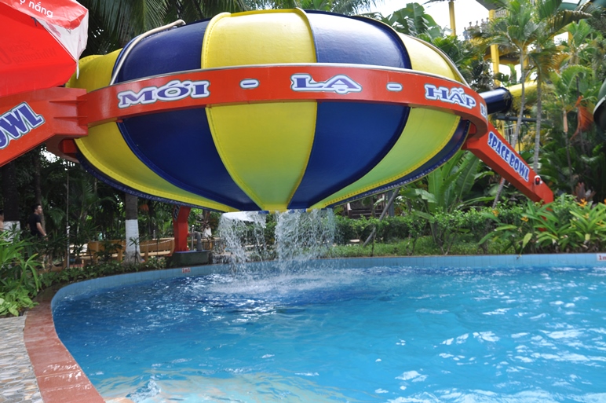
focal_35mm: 33
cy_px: 202
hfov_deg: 57.3
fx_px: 555
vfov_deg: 39.9
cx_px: 303
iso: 200
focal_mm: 22
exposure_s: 1/125
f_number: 7.1
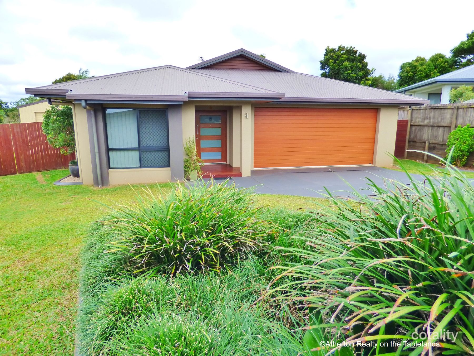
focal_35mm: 20
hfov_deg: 81.7
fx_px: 274
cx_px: 237
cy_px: 178
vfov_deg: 66.0
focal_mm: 3.58
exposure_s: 1/800
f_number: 2.8
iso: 250
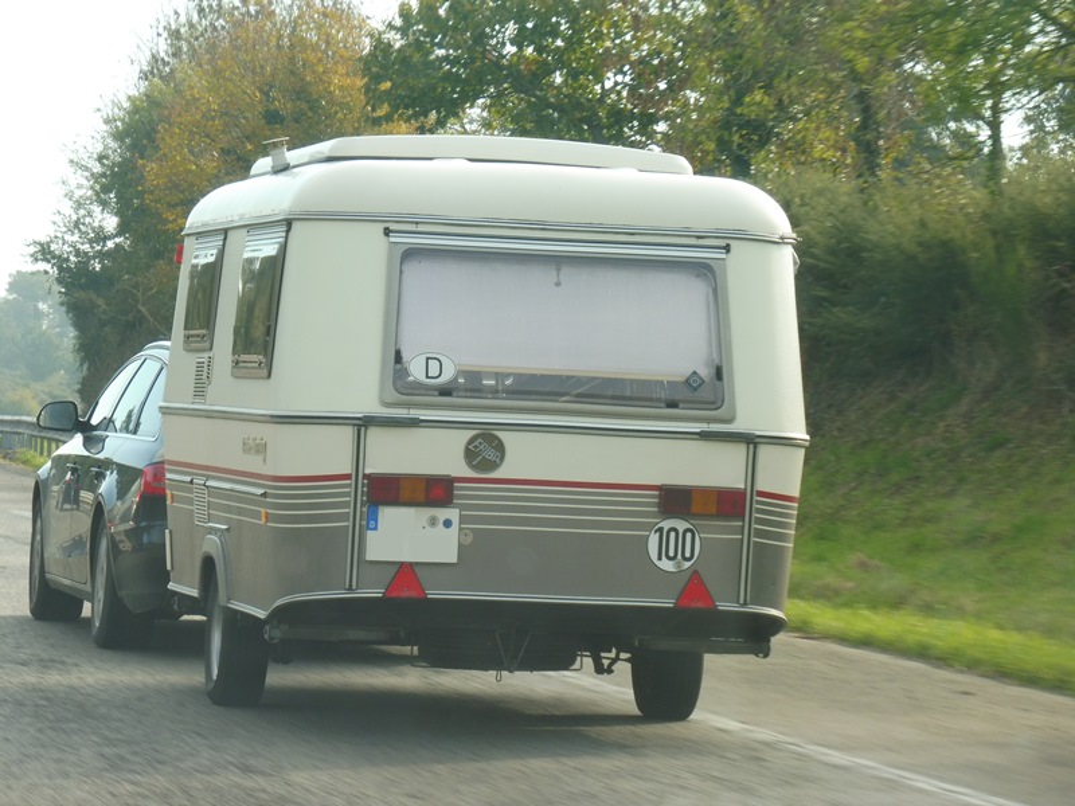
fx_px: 5807
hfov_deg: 10.6
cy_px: 403
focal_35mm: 187
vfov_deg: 7.9
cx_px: 538
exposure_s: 1/100
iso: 125
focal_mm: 33.3
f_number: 6.3
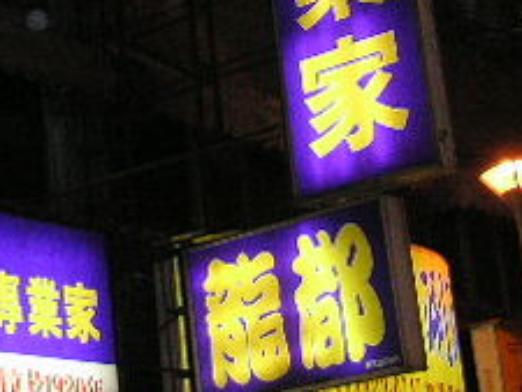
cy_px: -73
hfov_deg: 18.2
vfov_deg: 13.5
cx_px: 116
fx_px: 1614
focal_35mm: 107
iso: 160
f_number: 2.8
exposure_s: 1/45
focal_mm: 6.1
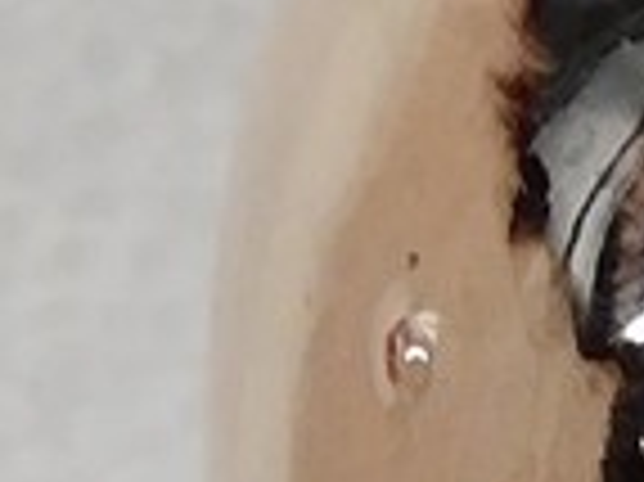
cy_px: 1054
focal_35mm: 162
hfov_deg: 10.4
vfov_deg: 8.5
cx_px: 1608
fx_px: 3011
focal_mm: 2.47
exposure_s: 1/30
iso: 100
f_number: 1.9
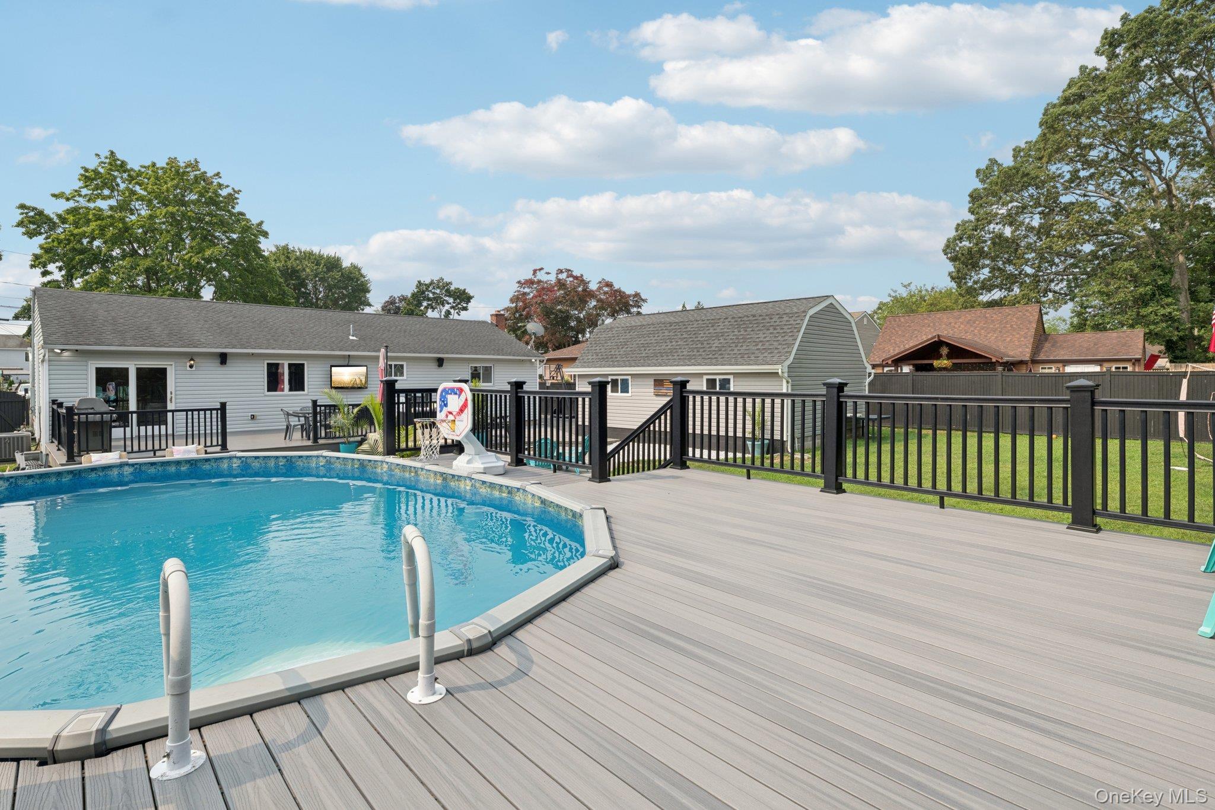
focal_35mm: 17
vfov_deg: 70.4
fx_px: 574
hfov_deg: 93.3
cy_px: 405
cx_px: 608
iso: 200
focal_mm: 17
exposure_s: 1/500
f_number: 9
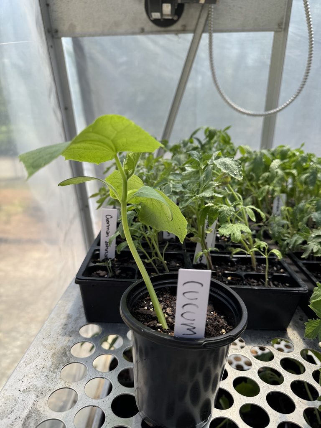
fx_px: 297
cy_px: 214
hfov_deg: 56.8
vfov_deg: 71.6
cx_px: 160
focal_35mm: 24
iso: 80
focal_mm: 6.76
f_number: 1.78
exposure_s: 1/1366
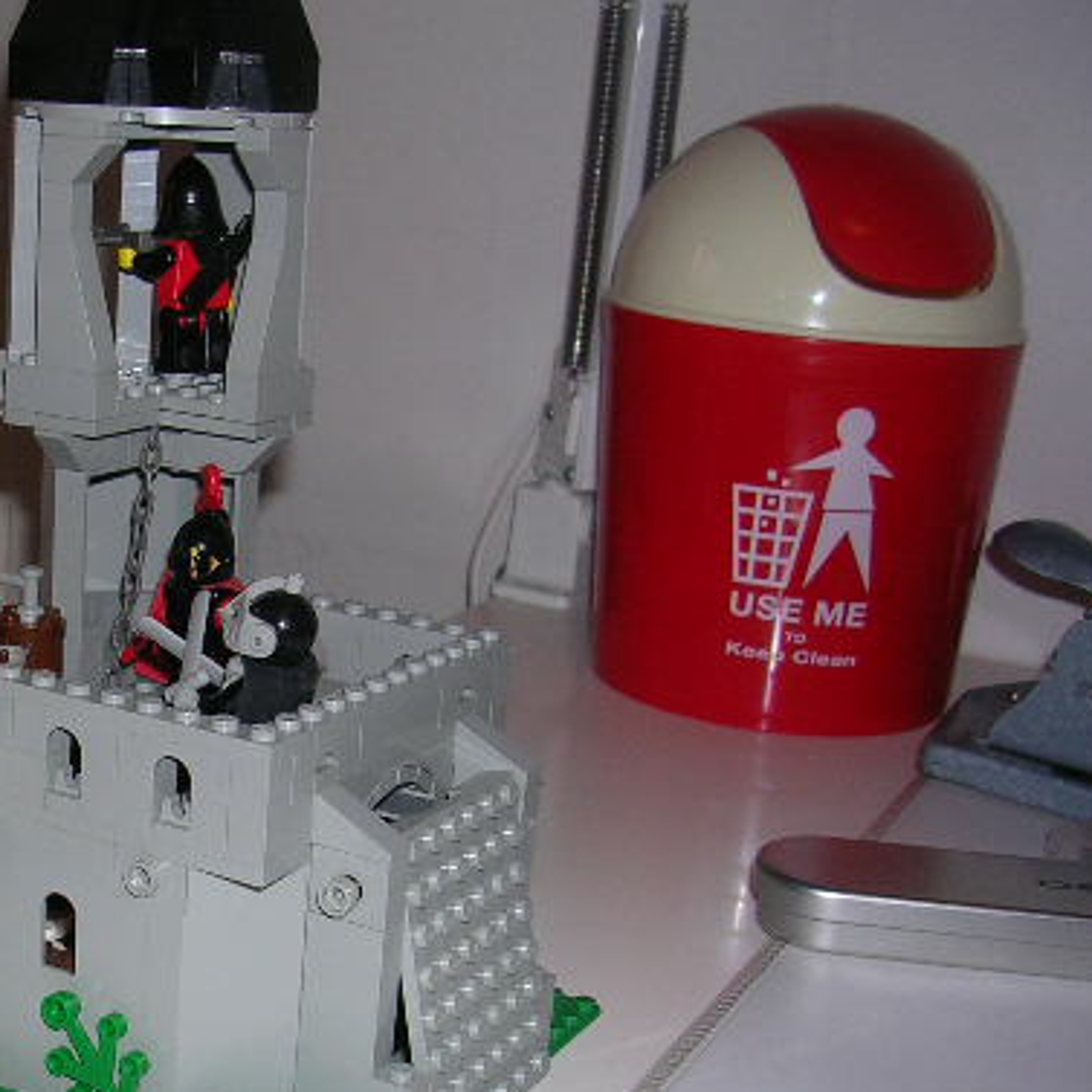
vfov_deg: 30.0
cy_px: 666
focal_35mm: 57
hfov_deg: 29.3
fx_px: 2034
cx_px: 206
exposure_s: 1/60.1
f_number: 2.8
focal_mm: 5.8
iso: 50
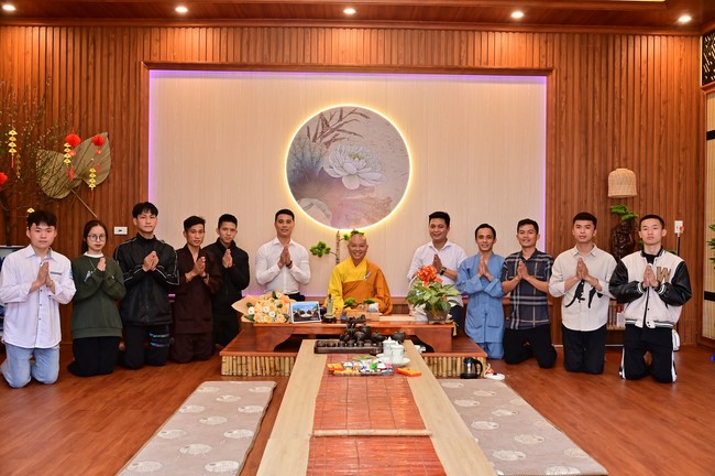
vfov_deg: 38.8
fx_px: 675
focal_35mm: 34
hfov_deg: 55.8
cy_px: 238
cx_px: 358
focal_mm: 34
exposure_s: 1/100
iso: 1250
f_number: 6.3
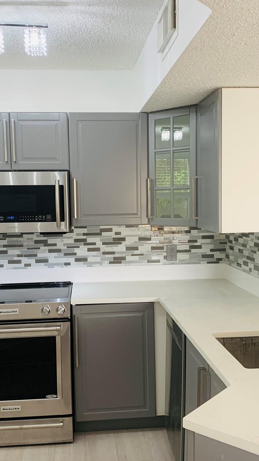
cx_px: 124
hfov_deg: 31.2
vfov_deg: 52.8
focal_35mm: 38
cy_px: 230
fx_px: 464
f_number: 1.8
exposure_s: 1/60
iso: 100
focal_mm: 4.25
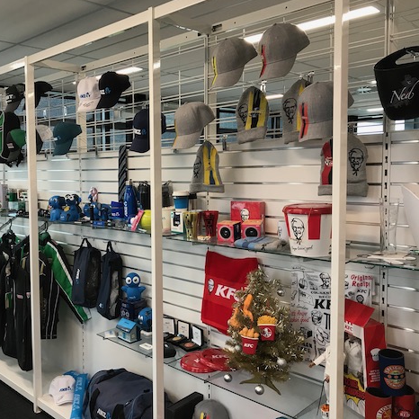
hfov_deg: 48.1
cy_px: 207
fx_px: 466
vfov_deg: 48.4
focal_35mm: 34
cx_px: 160
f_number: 1.8
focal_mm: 3.99
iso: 20
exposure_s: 1/33
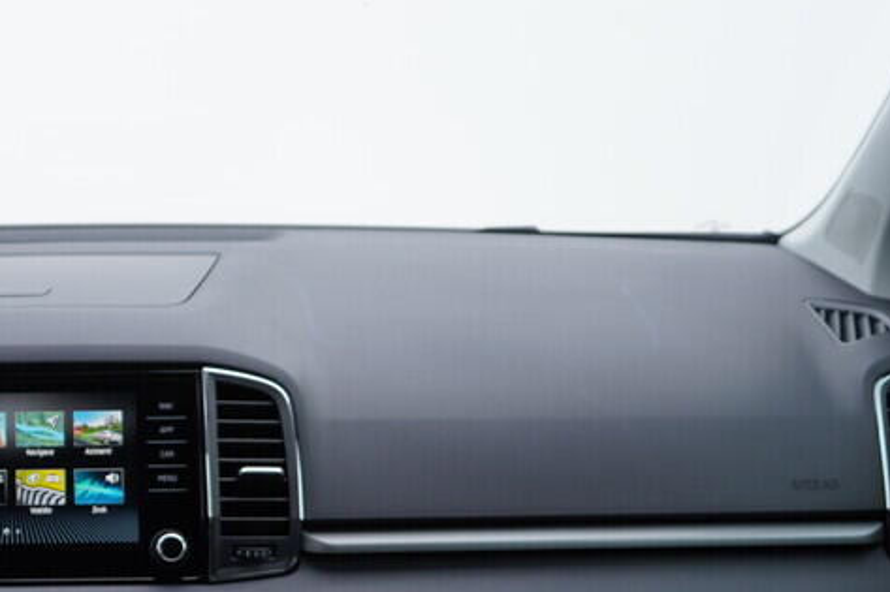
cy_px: 471
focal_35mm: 78
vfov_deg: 17.3
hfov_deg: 24.6
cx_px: -32
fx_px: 1928
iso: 125
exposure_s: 1/50
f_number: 3.2
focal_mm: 24
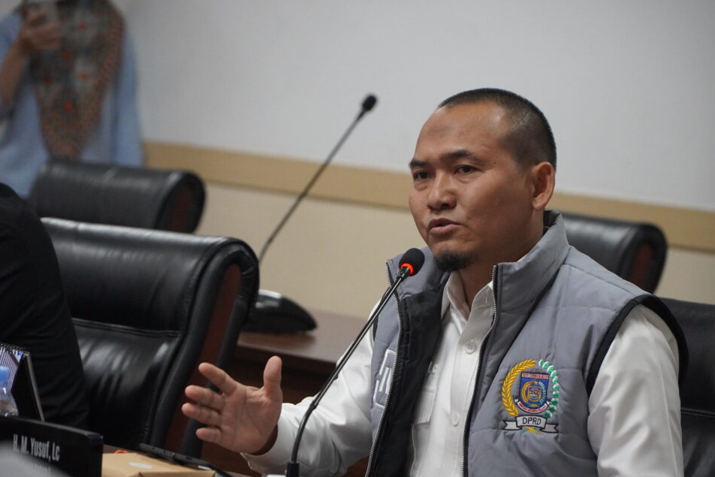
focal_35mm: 170
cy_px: 231
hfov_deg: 12.1
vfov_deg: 8.1
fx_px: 3367
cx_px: 379
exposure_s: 1/200
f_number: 4
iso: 4000
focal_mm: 105
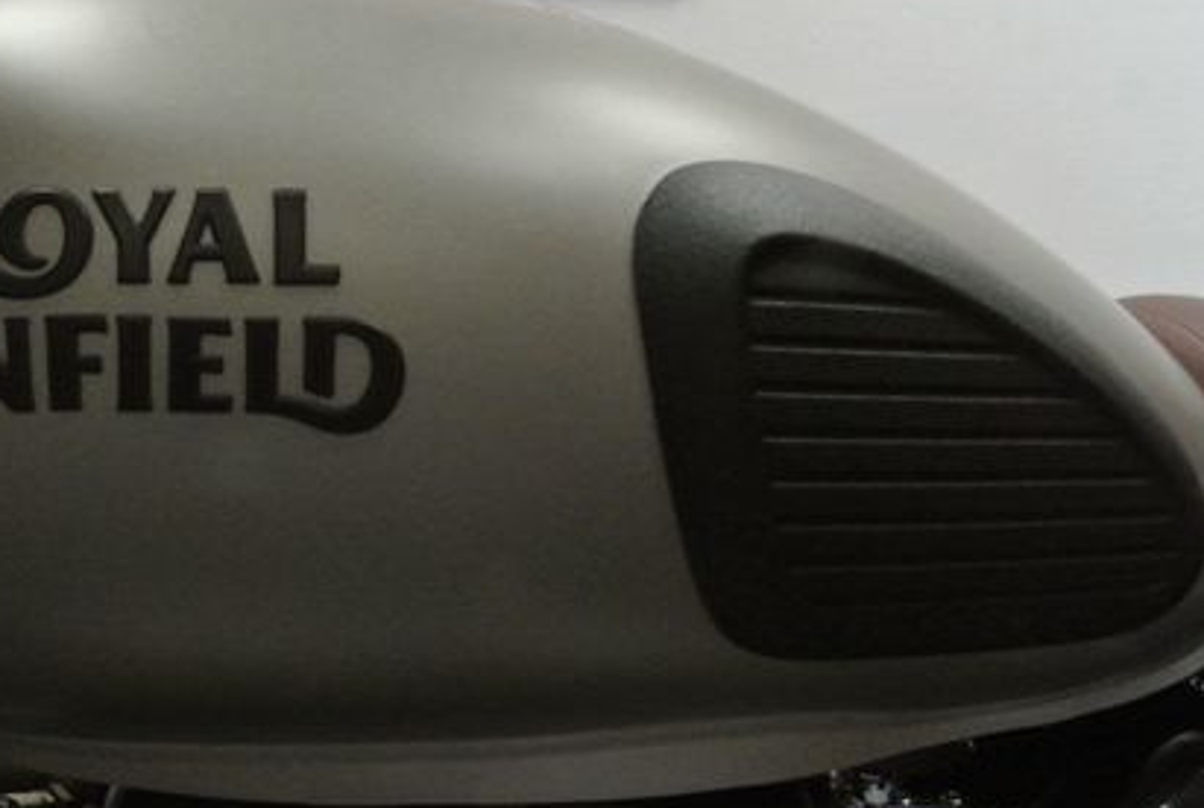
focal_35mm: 42
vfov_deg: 32.0
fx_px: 1408
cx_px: 293
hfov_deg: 44.7
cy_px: 414
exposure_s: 1/15
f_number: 3.5
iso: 1400
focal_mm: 10
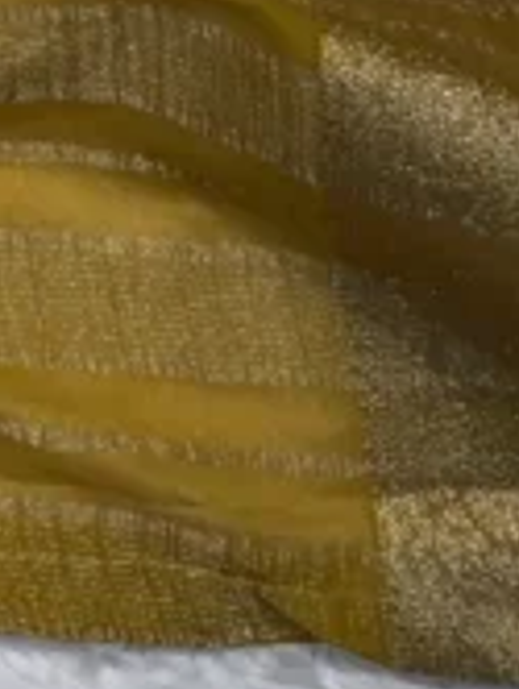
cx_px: -859
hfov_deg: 9.1
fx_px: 2811
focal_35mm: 141
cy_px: -998
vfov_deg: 11.4
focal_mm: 5.96
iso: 32
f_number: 1.6
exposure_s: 1/122
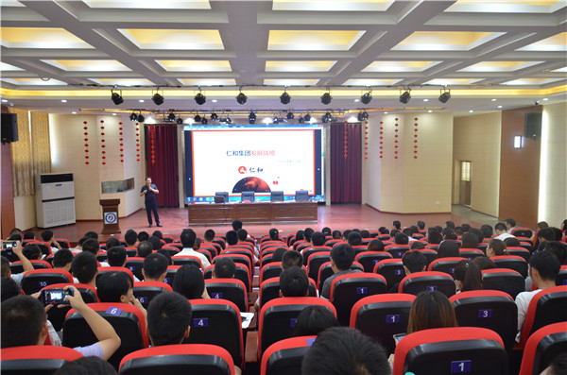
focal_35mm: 27
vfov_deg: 47.7
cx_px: 284
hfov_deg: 67.5
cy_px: 188
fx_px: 424
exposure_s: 1/60
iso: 800
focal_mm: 18
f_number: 3.8
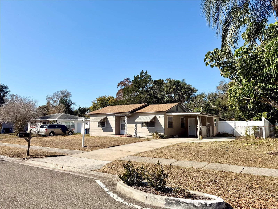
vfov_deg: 56.8
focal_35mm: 24
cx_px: 139
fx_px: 193
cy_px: 104
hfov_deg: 71.6
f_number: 1.78
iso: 80
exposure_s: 1/5714
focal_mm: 6.76
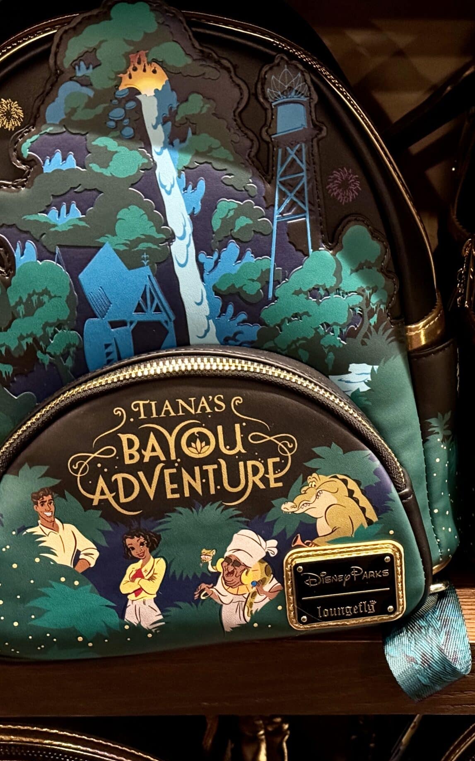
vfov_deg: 29.0
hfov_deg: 18.0
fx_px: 1470
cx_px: 437
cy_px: 391
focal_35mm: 71
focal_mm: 6.76
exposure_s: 1/24
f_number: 1.78
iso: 800
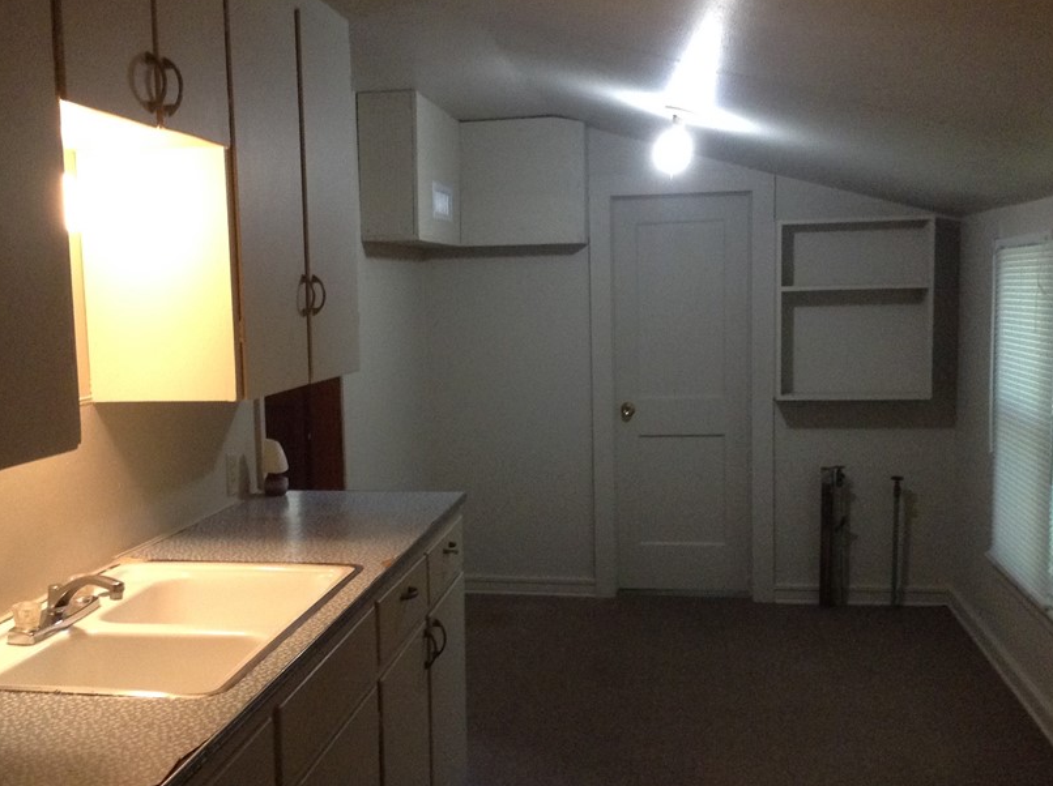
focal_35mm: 42
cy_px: 419
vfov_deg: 34.3
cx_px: 455
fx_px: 1276
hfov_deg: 44.7
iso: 200
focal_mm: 3.3
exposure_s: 1/25
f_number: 2.4
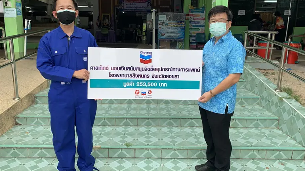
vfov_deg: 40.2
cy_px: 83
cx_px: 151
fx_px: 235
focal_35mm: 29
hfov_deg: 66.1
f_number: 1.8
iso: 25
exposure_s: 1/442
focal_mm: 4.25
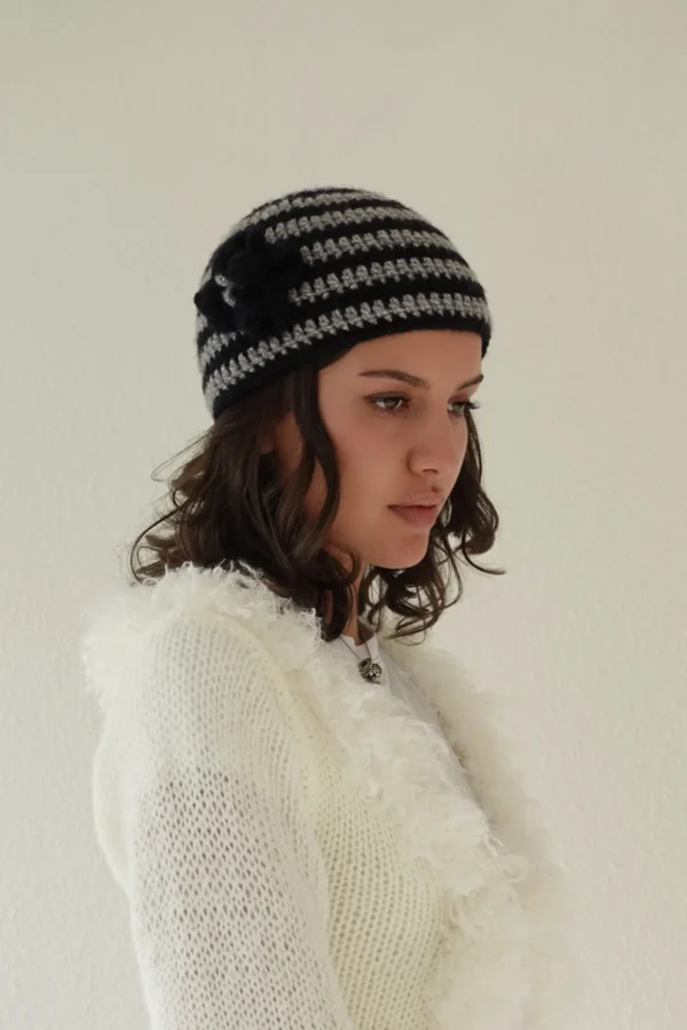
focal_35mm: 57
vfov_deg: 35.1
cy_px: 515
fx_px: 1631
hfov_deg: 23.8
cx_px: 344
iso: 125
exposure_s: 1/125
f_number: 4
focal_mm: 21.27
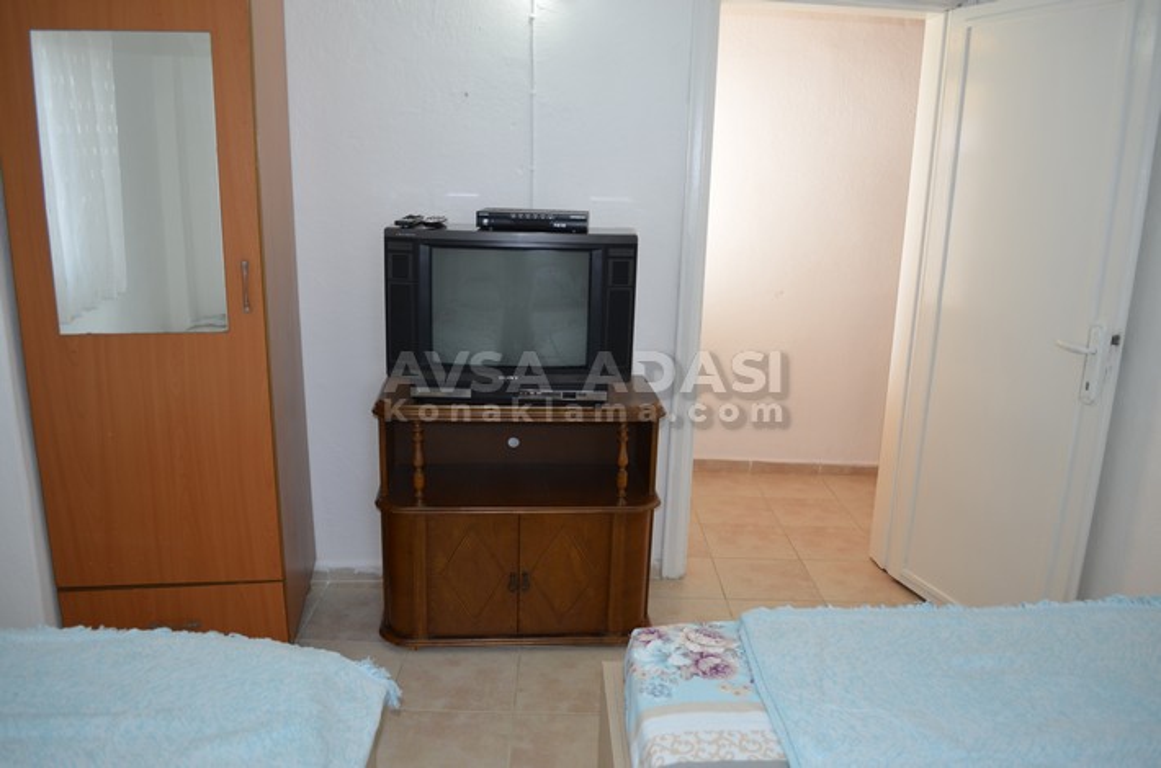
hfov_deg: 67.5
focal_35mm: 27
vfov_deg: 47.7
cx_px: 580
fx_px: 869
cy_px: 384
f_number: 3.5
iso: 400
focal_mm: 18
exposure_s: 1/60
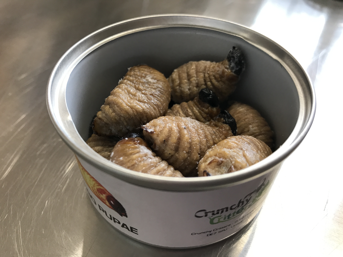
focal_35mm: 28
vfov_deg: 49.7
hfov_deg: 63.4
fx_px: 277
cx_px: 172
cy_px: 128
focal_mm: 3.99
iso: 32
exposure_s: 1/33
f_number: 1.8
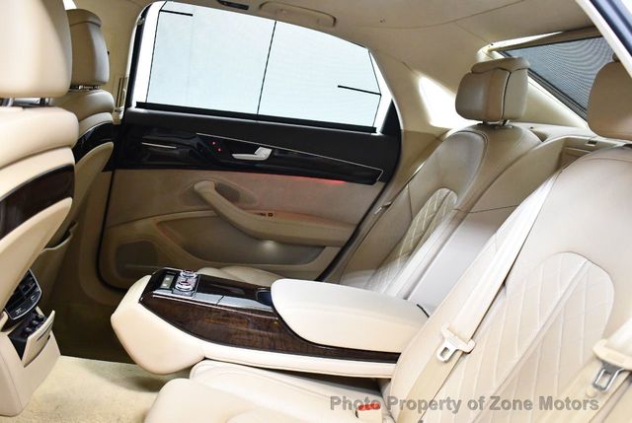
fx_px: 633
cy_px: 212
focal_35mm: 36
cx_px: 316
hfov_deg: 53.1
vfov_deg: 37.0
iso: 3200
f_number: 3.5
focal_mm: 18
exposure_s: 1/80
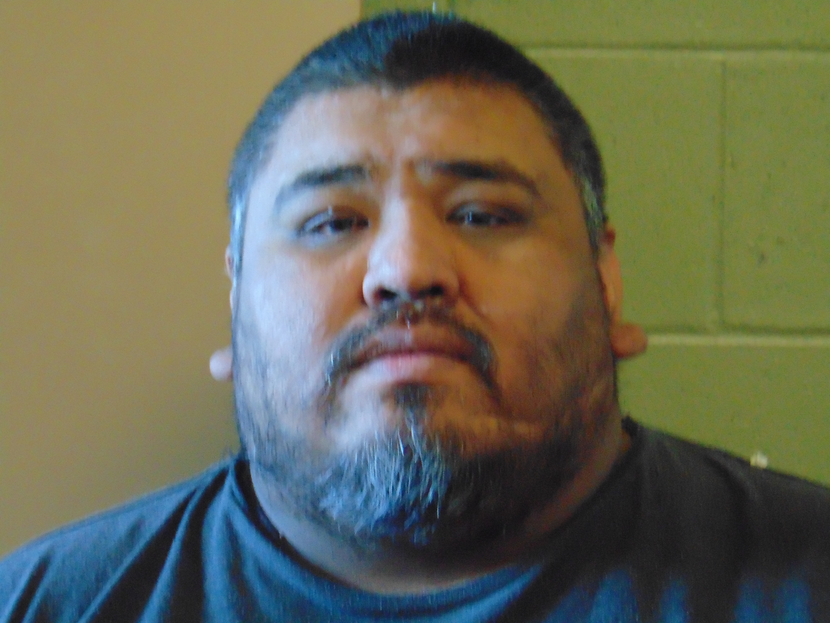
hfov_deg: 18.2
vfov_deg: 13.7
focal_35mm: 108
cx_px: 415
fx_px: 2590
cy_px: 312
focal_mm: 19.4
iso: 800
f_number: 3.9
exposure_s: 1/40
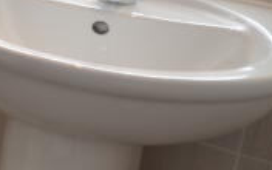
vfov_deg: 14.3
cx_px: -425
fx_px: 660
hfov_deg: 13.8
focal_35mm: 89
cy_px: -22
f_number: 5
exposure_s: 1/100
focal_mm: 10
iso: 200
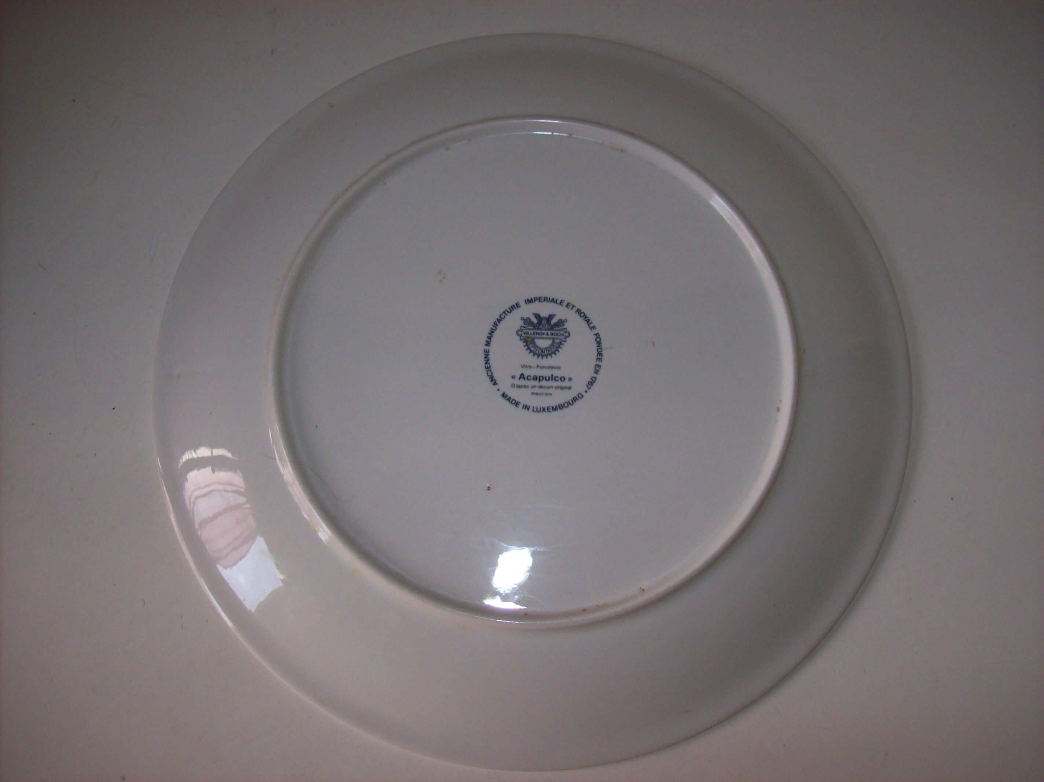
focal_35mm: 36
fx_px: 1085
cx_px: 522
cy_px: 391
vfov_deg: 39.6
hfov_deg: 51.4
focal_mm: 6
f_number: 2.7
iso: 80
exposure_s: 1/64
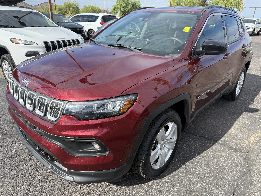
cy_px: 98
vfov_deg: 56.8
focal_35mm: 24
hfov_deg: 71.6
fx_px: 181
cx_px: 130
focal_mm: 6.76
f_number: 1.78
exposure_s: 1/2801
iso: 100
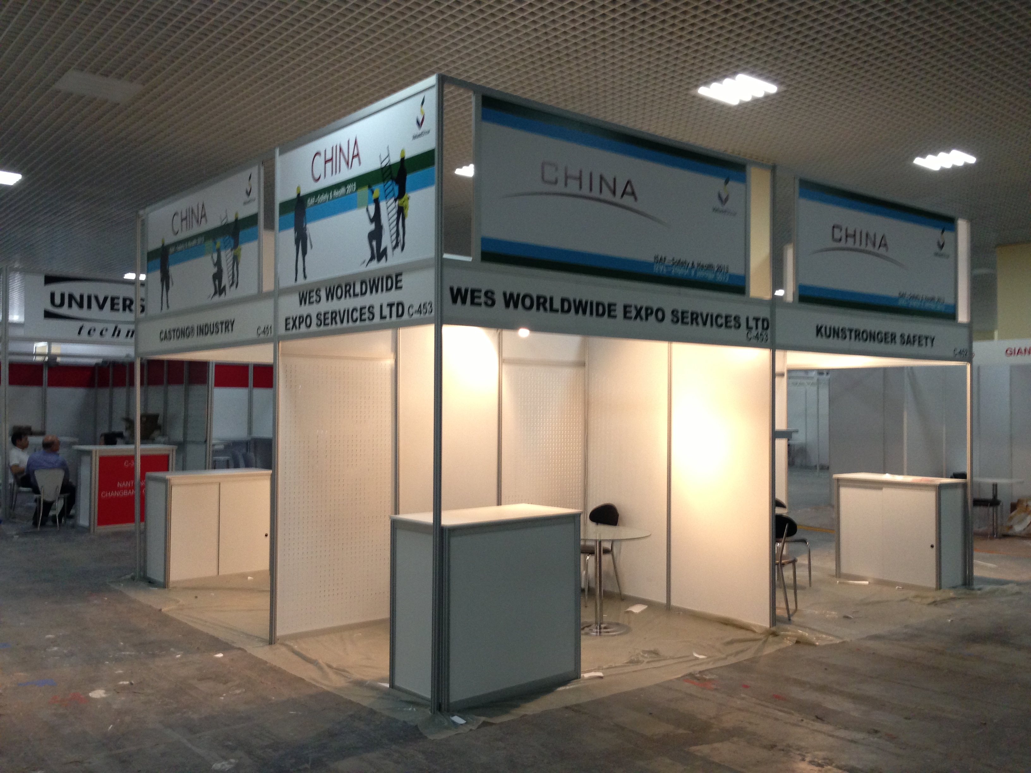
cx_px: 516
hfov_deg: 55.4
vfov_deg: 42.9
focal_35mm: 33
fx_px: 983
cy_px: 386
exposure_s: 1/20
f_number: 2.4
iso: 160
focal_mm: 4.13
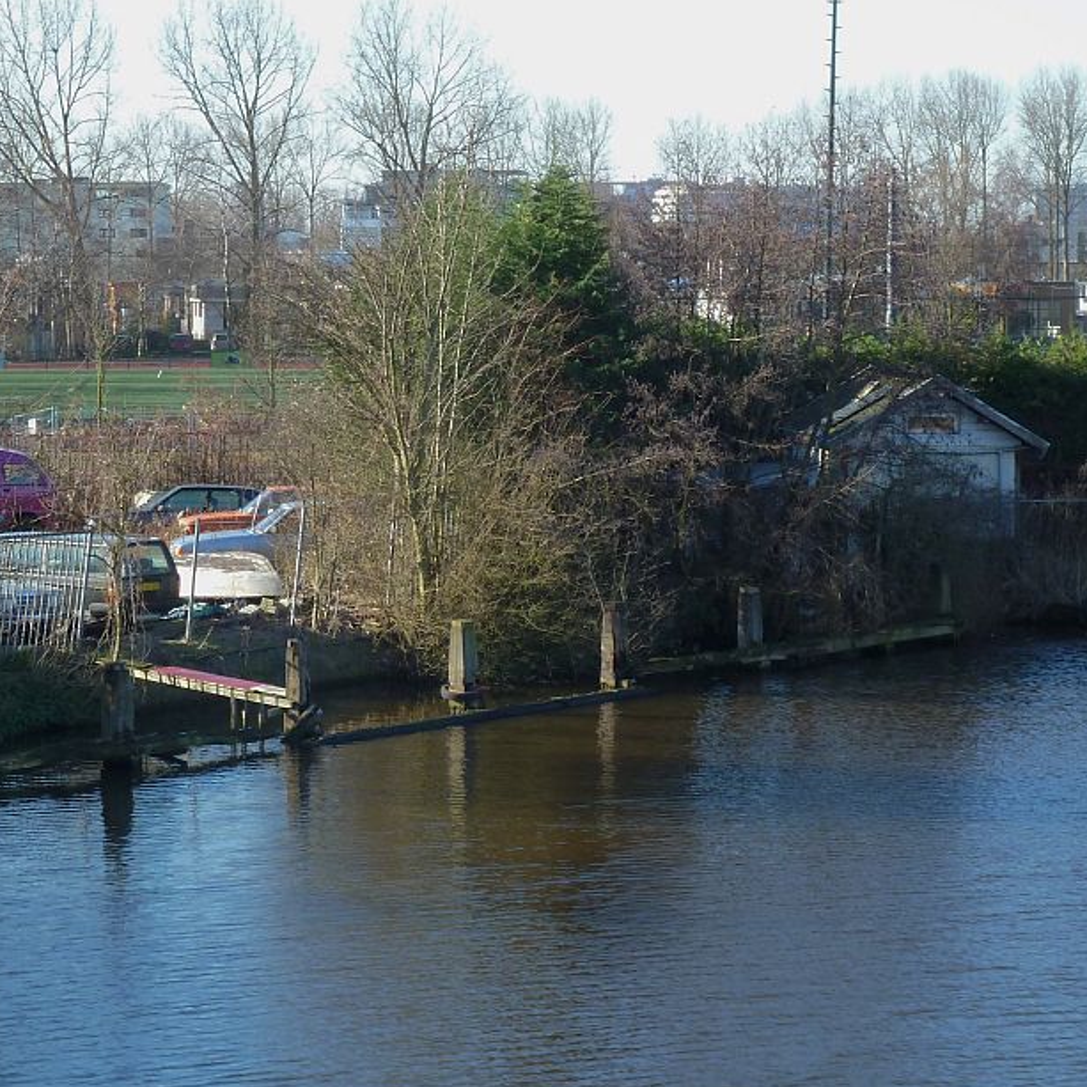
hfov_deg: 17.5
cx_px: 325
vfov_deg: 17.5
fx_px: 3517
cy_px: 420
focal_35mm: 99
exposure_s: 1/125
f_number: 4.1
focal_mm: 11
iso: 80
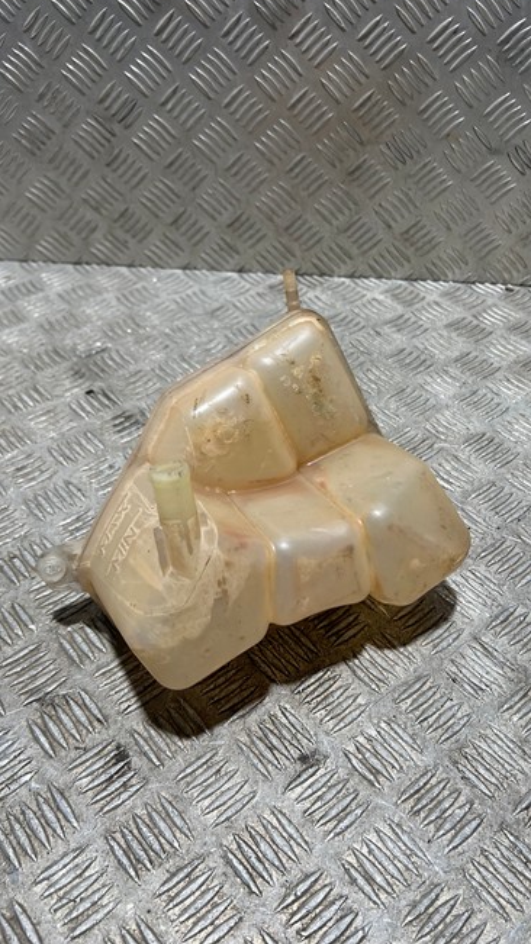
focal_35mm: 29
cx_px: 268
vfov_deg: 66.1
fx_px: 726
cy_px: 462
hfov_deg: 40.2
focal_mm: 5.7
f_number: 1.5
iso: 50
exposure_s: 1/100
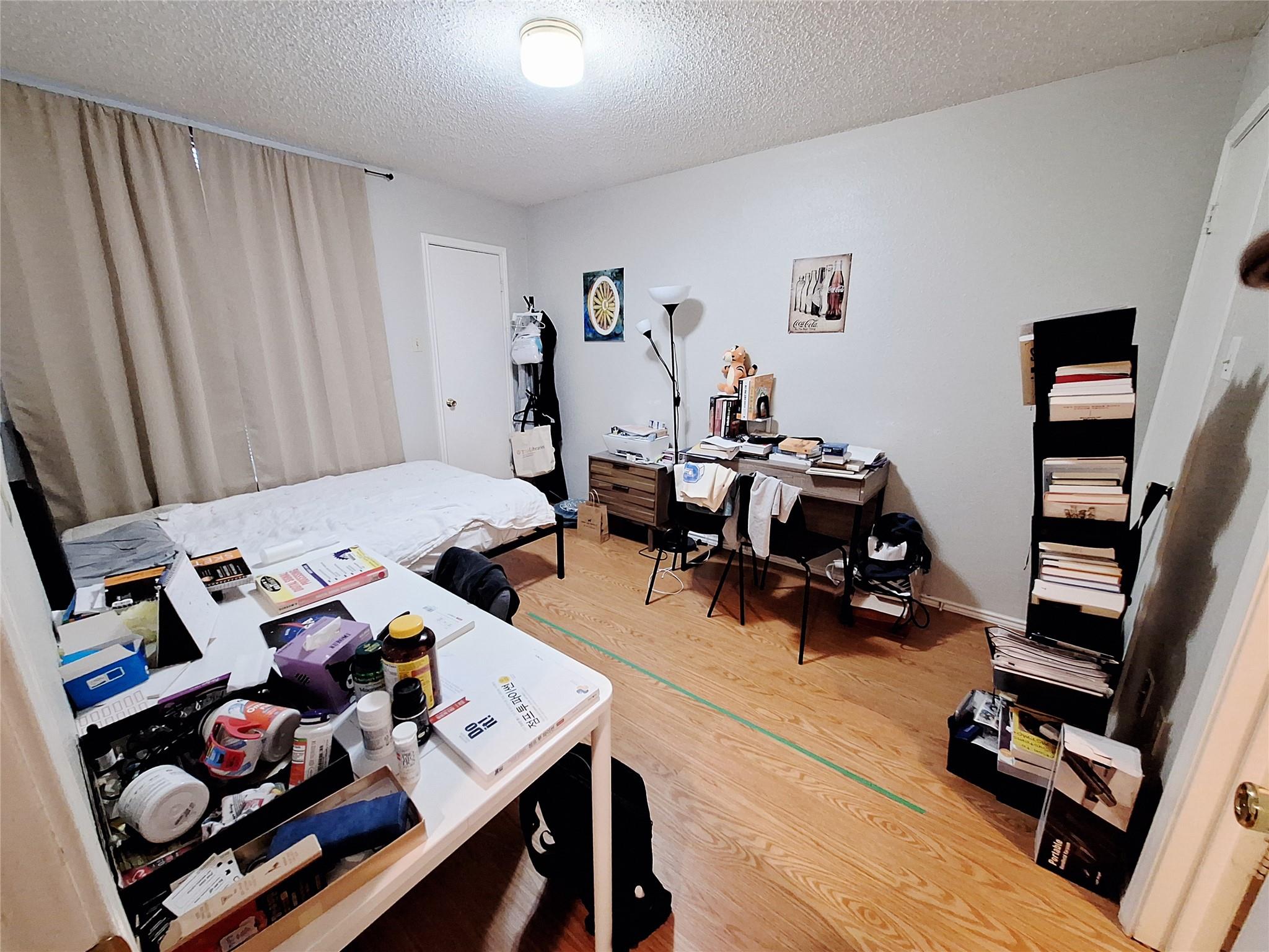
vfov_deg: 89.9
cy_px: 476
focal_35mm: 13
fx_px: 477
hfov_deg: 106.2
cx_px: 634
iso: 320
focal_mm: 1.74
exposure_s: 1/24
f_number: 2.2
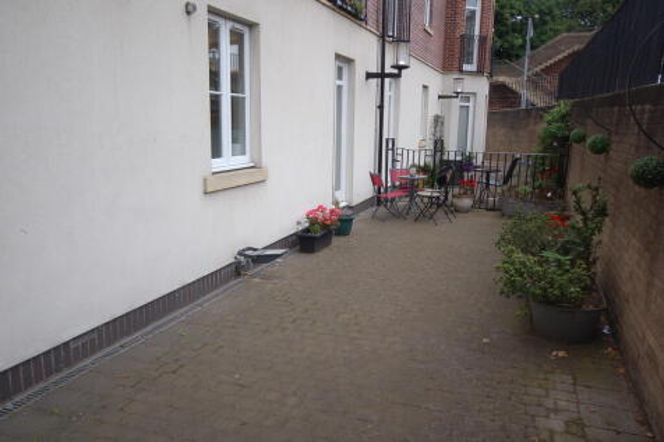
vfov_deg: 43.6
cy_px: 221
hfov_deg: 61.9
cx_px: 332
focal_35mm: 30
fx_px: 553
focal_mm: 20
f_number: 6.3
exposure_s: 1/160
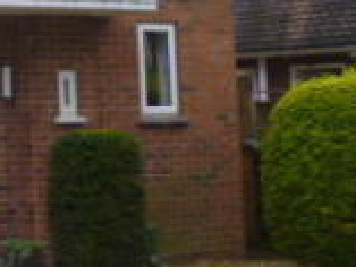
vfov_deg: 16.3
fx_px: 916
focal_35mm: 89
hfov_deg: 18.1
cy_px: 6
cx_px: -257
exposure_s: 1/200
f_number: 2.5
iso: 100
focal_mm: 4.3
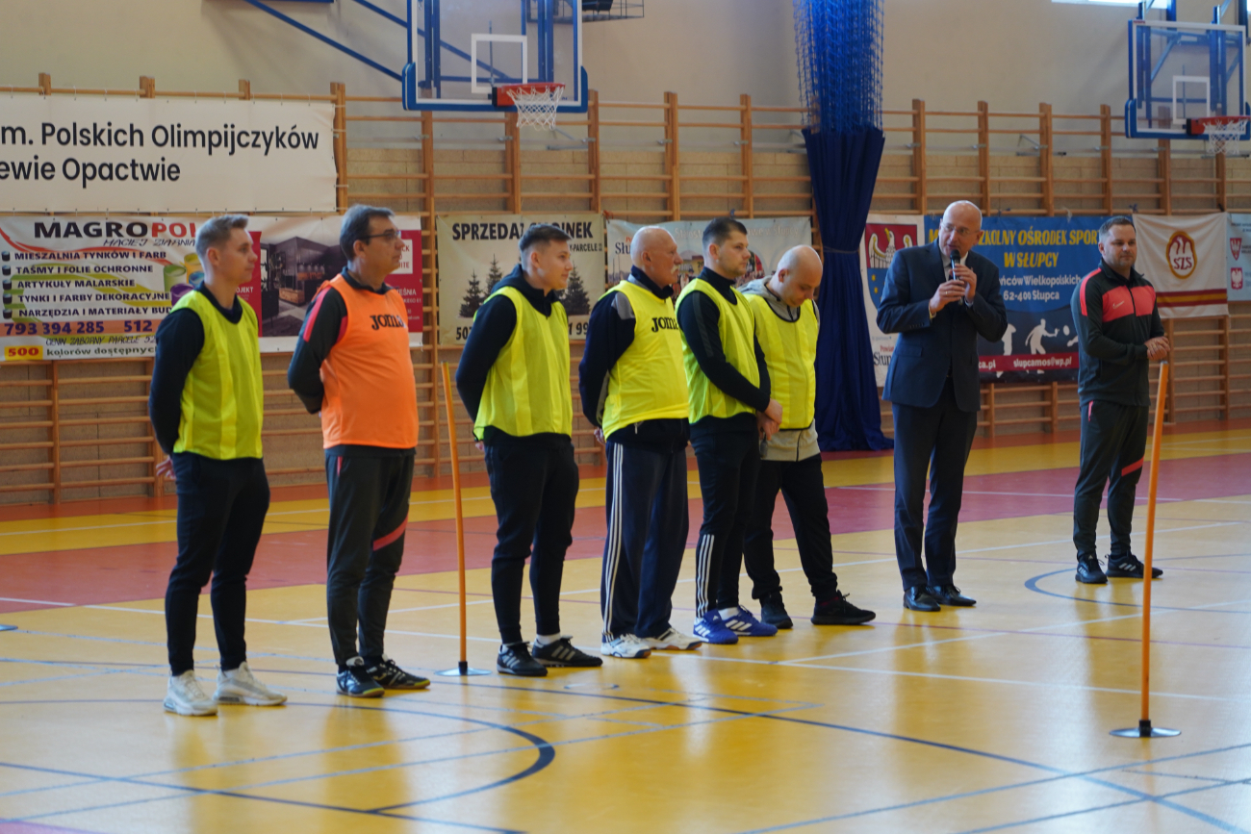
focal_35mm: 105
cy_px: 417
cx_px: 626
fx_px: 3649
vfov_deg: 13.0
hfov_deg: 19.5
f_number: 4
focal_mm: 105
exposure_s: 1/100
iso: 1250
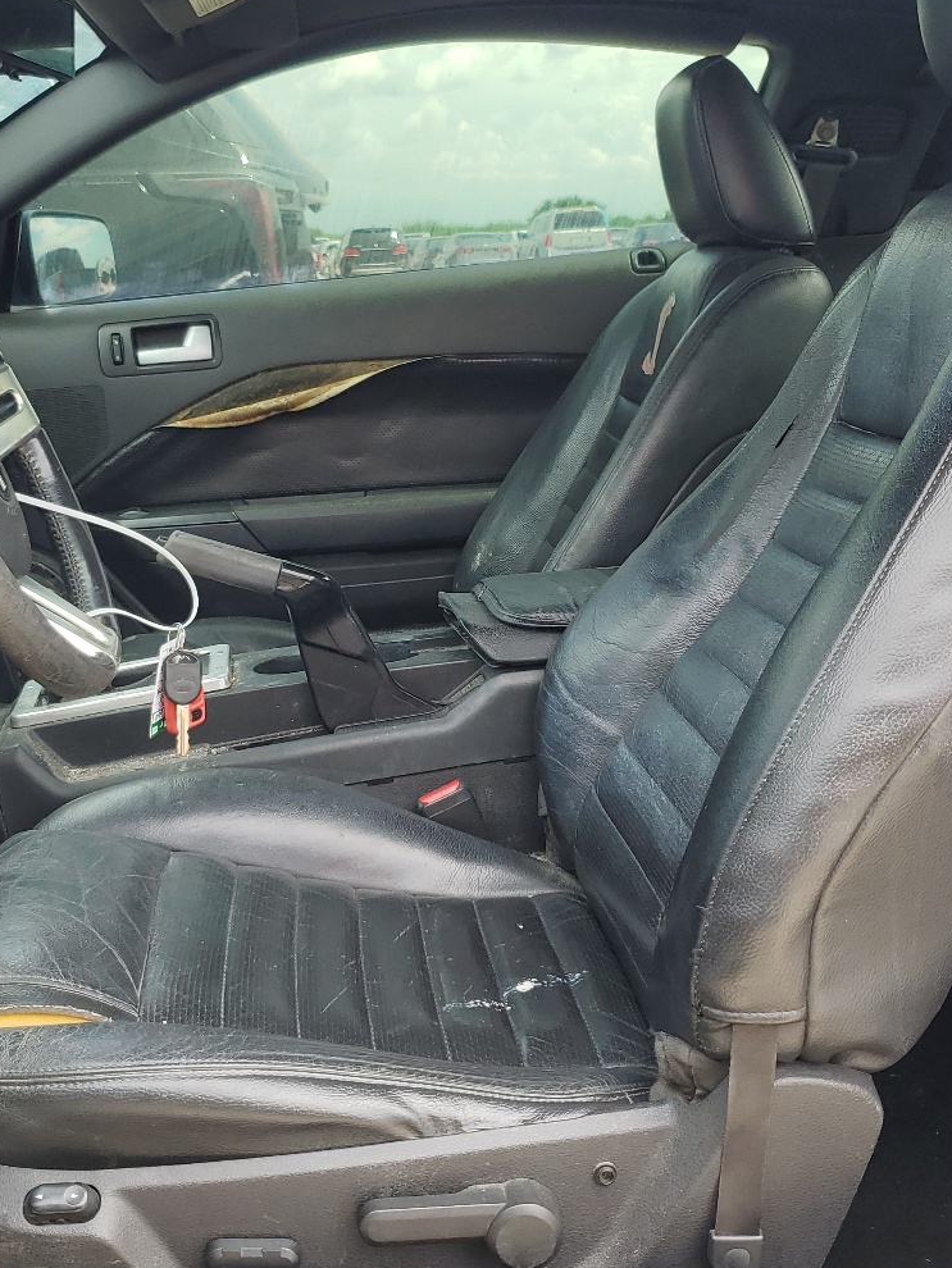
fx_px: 1539
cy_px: 571
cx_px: 372
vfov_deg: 44.7
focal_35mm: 42
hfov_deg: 34.2
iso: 50
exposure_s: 1/417
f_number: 1.5
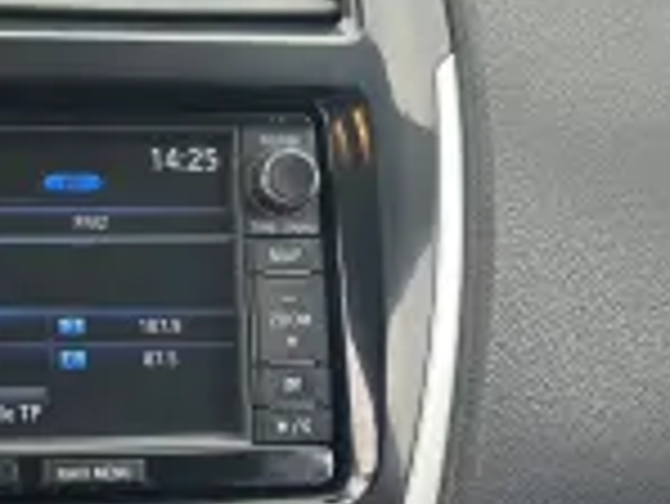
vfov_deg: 12.8
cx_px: 0
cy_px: 220
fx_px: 2247
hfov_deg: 16.6
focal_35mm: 116
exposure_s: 1/90
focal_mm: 6.86
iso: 100
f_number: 1.78
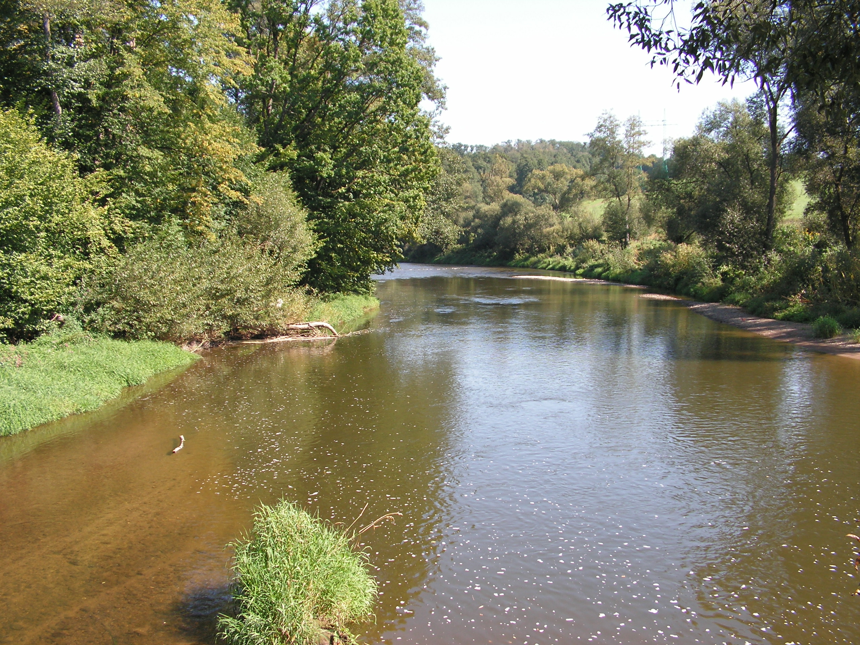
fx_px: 894
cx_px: 430
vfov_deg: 39.7
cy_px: 322
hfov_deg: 51.4
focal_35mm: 36
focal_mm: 6
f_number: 3.2
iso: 50
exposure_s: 1/200
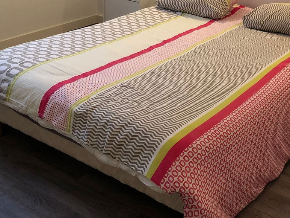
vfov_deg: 24.3
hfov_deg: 33.0
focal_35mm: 58
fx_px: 486
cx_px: 193
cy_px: 8
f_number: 1.8
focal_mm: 3.99
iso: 50
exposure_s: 1/17
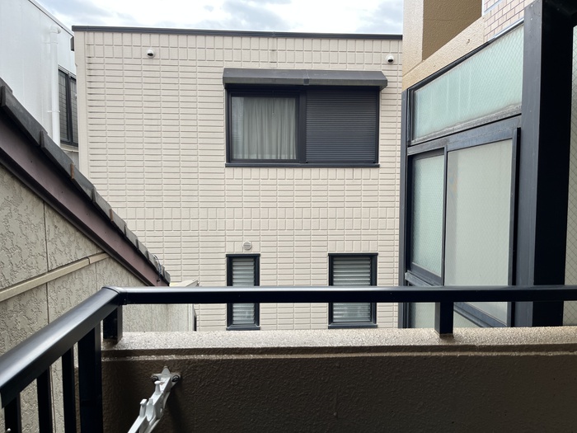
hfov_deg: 67.3
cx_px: 288
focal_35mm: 26
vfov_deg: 53.1
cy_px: 216
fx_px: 433
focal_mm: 5.1
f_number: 1.6
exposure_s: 1/333
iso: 50
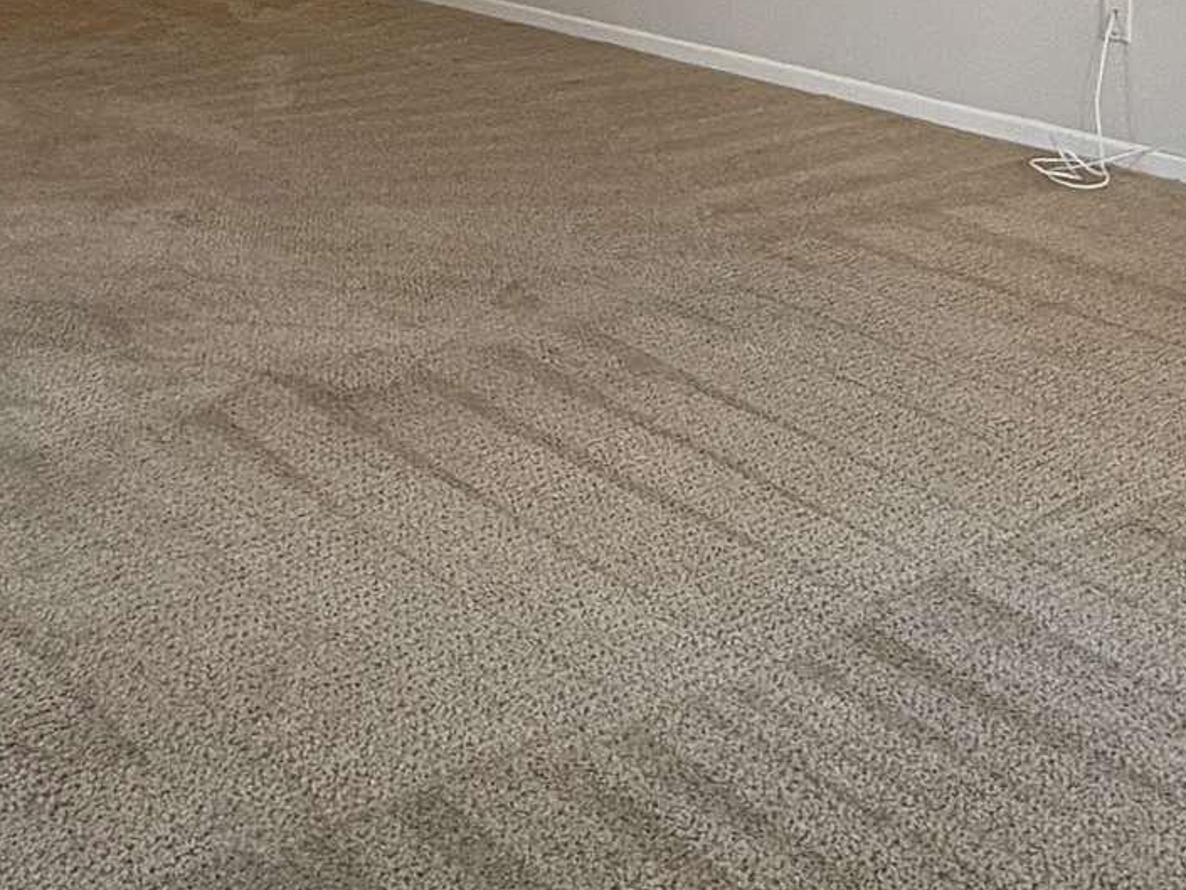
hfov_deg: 31.6
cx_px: 685
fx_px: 2090
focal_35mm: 61
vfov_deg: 22.5
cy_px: -114
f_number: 2.2
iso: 160
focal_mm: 2.22
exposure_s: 1/121
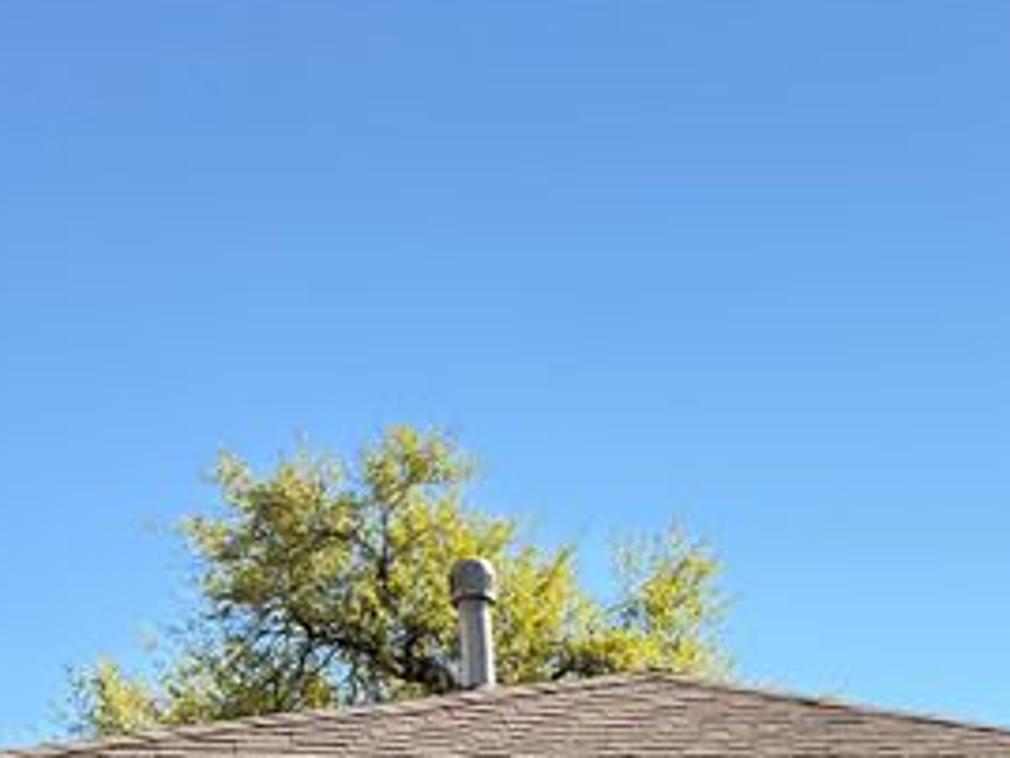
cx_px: 852
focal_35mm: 86
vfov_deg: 16.8
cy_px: 779
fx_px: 2510
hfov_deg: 22.3
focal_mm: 6.76
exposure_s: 1/3058
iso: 100
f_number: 1.78
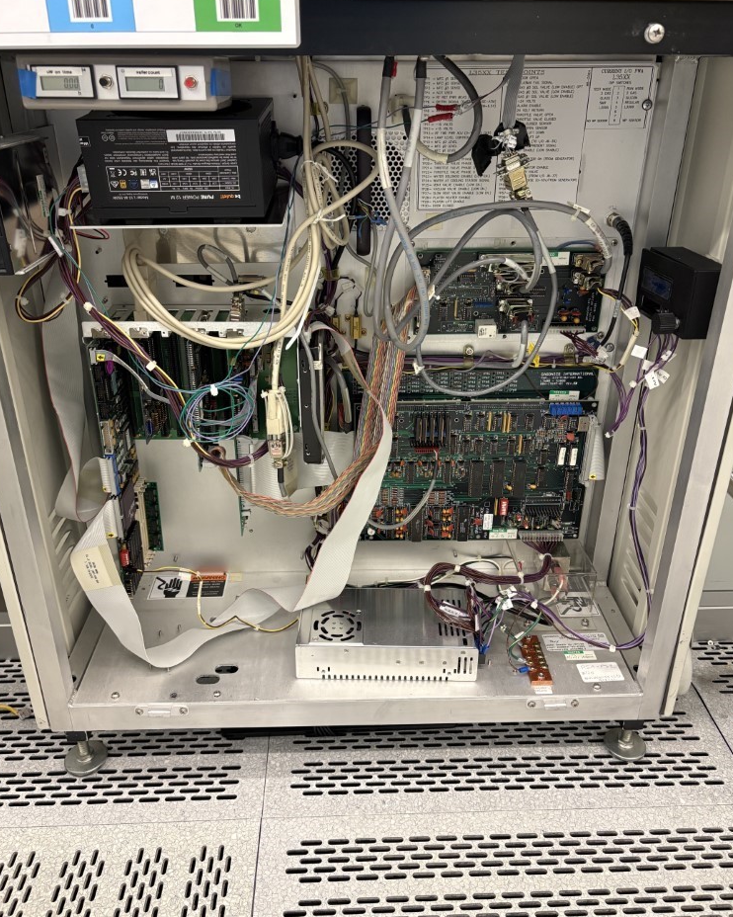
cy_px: 444
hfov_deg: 51.5
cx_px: 366
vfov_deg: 62.2
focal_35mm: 28
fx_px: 760
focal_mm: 5.96
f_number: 1.6
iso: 200
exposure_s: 1/50
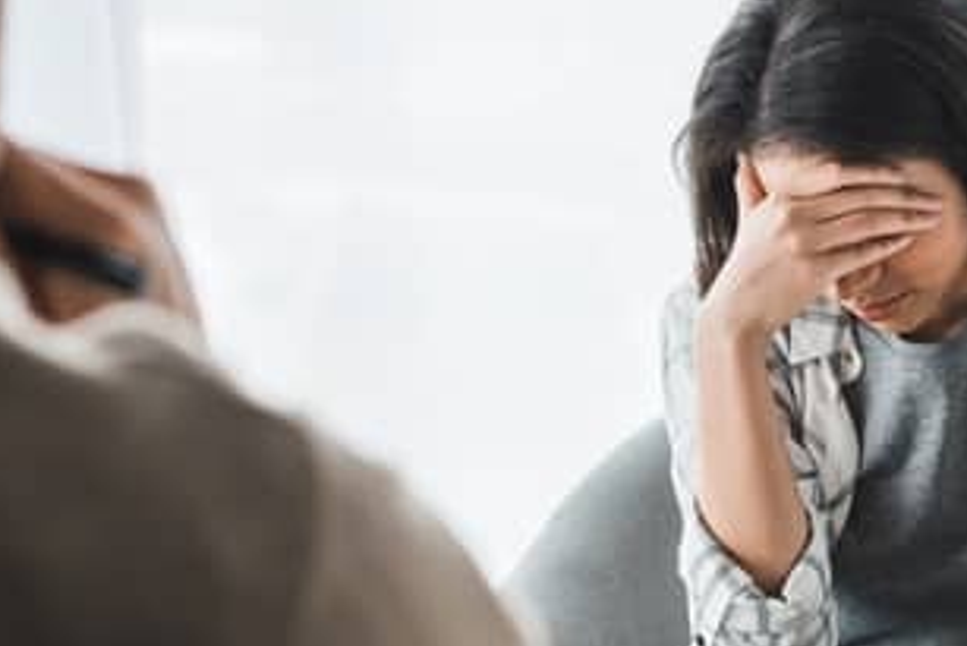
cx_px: 879
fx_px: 4461
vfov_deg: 8.3
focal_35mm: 166
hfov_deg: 12.3
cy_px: 394
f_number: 4
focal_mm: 85
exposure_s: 1/160
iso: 200
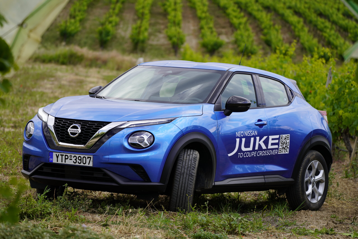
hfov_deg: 10.8
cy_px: 120
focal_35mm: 190
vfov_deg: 7.2
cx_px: 179
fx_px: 1890
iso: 100
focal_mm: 190
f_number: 5.6
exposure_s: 1/320
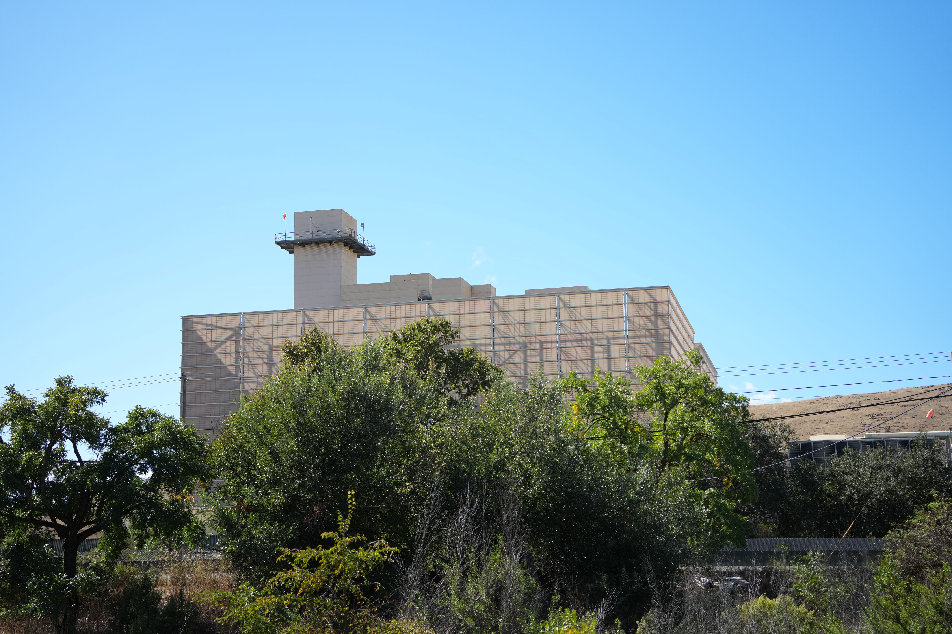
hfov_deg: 39.6
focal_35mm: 50
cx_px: 476
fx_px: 1322
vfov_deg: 27.0
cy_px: 317
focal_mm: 50
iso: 500
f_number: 4.5
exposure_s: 1/2000
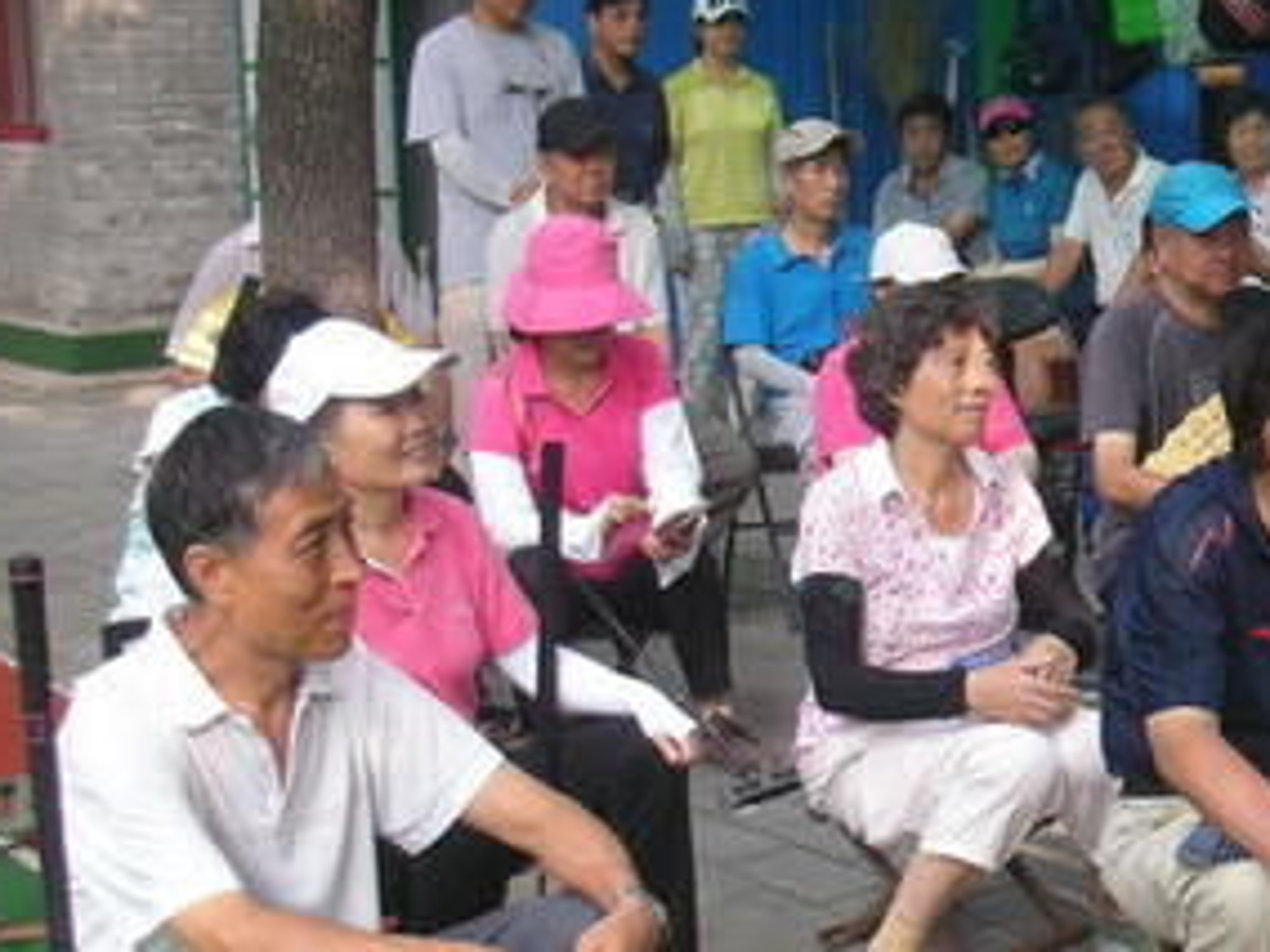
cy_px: 563
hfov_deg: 25.0
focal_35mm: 74
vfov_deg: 19.9
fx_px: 2715
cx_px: 1279
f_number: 2.8
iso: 50
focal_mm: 5.8
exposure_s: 1/121
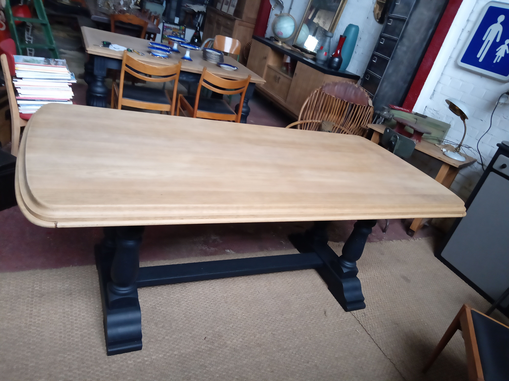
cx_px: 254
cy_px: 190
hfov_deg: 67.3
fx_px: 382
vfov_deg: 53.1
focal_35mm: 26
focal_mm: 3.46
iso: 357
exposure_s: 1/25
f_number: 2.2
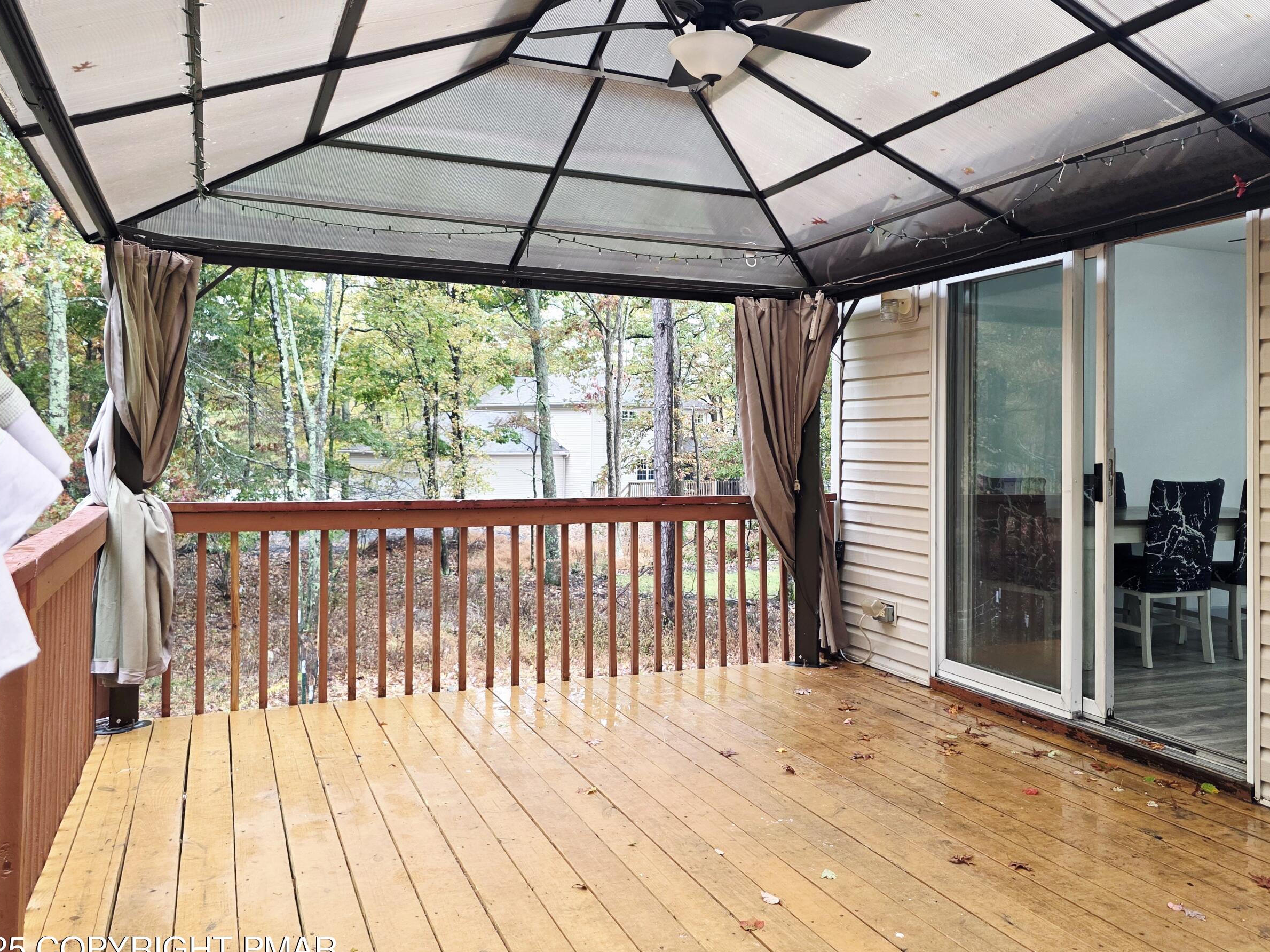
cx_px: 724
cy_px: 404
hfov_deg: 61.4
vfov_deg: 48.1
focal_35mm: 29
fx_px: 1064
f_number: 1.7
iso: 160
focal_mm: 6.3
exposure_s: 1/182
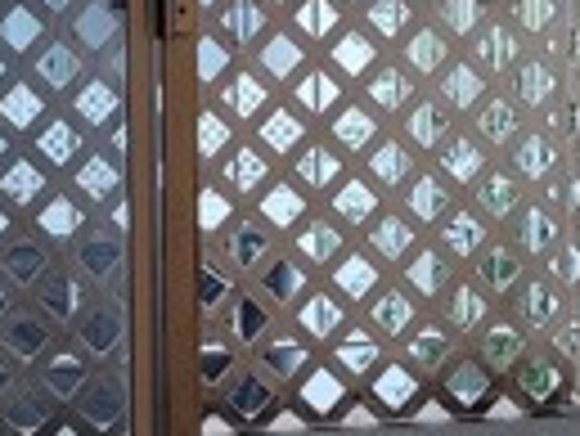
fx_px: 2163
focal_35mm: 129
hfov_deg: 15.1
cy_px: -99
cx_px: 63
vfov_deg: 11.3
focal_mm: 5.4
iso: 250
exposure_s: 1/120
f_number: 1.8
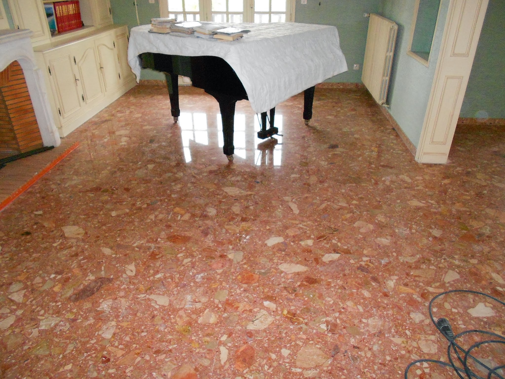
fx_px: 379
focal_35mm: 26
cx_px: 252
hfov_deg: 67.3
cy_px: 190
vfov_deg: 53.1
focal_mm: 4.6
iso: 500
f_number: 3.2
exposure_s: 1/25
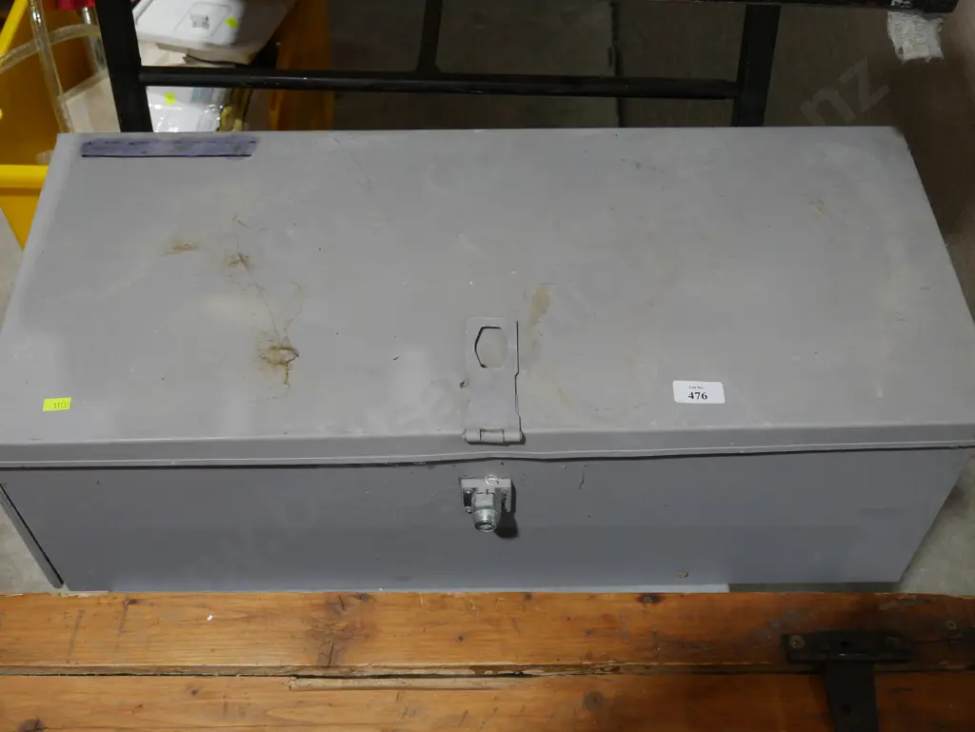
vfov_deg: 34.4
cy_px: 366
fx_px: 1184
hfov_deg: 44.8
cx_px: 488
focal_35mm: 42
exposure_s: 1/60
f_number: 4.6
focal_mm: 21
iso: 320
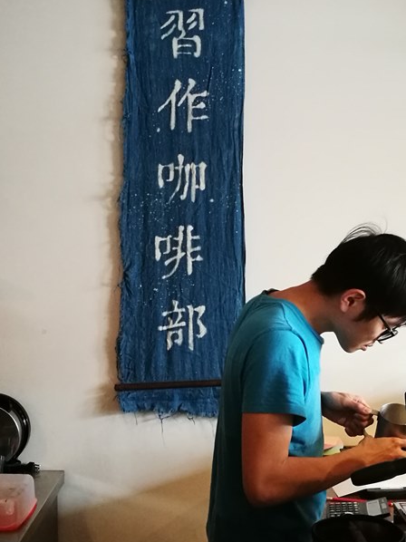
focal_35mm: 53
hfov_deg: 27.5
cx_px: 208
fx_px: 829
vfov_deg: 36.2
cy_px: 251
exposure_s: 1/24
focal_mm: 4.5
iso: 400
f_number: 2.2
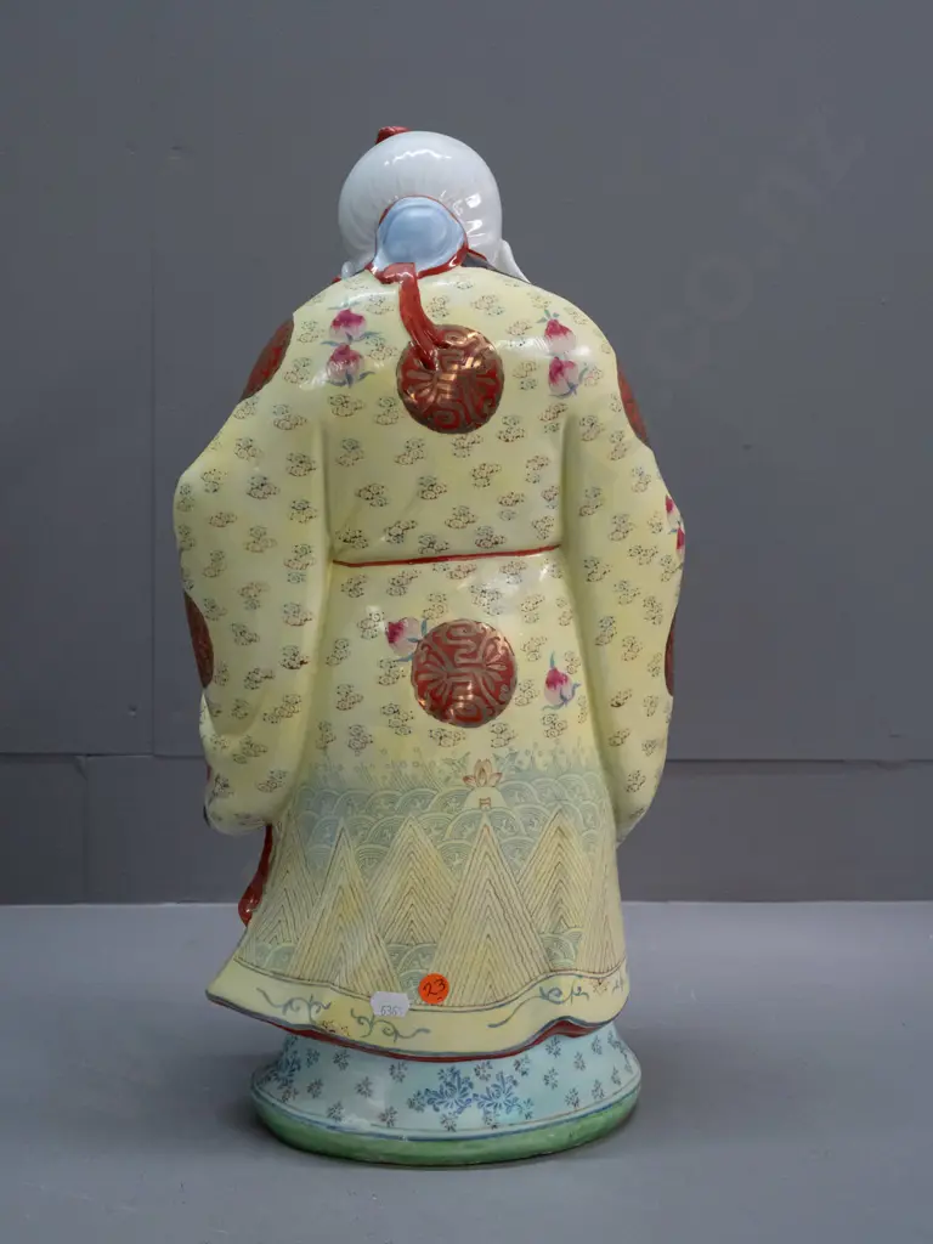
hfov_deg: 32.9
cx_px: 466
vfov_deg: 42.9
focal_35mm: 44
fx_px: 1581
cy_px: 622
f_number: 5.6
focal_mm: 22
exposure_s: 1/400
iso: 3200
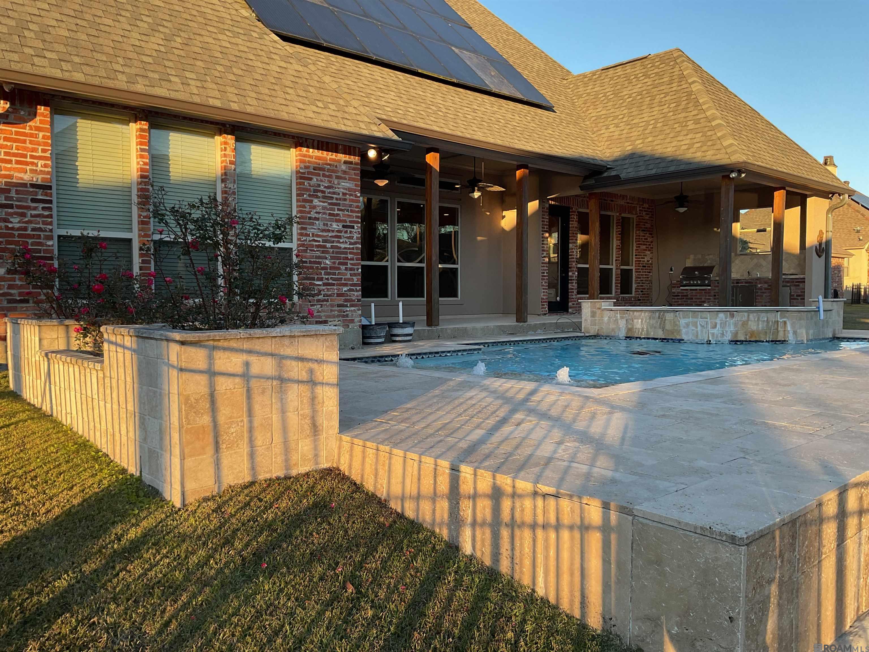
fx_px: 728
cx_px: 434
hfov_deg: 61.7
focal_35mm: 29
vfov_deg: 48.2
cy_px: 326
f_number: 1.8
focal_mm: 3
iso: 16
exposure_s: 1/210
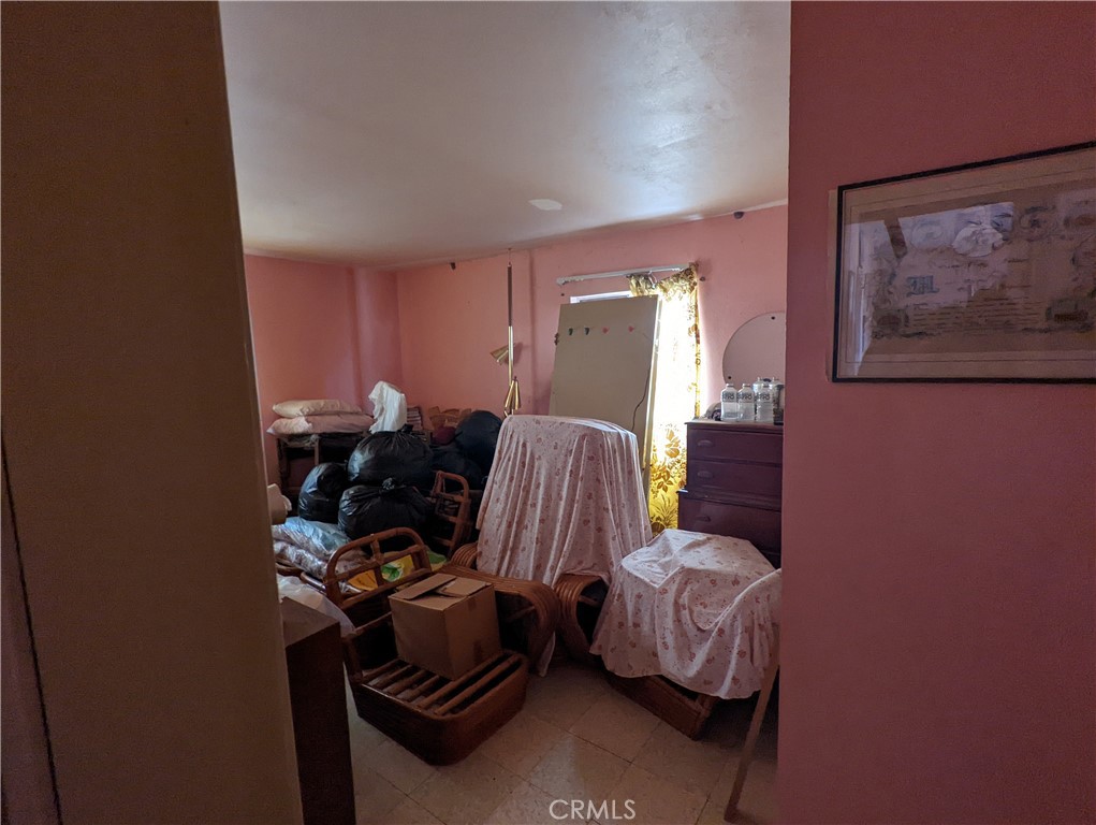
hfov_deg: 94.4
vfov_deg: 78.2
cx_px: 548
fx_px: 507
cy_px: 412
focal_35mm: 16
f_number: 2.2
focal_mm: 2.35
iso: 469
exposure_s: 1/23.8
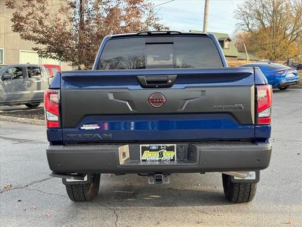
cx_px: 151
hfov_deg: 39.7
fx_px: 419
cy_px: 114
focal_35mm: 48
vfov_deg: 30.3
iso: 64
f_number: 1.78
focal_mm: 6.76
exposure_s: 1/320
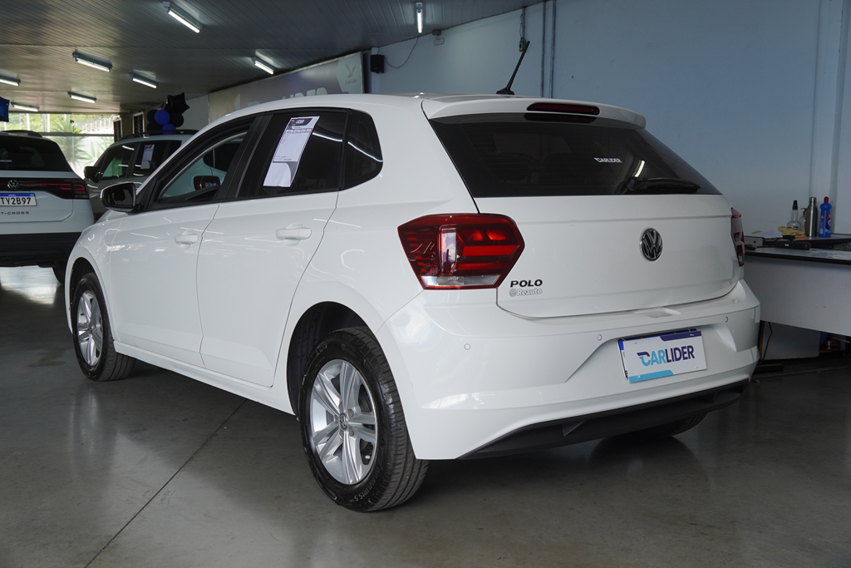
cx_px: 426
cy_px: 284
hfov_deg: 49.5
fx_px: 922
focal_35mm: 39
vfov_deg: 34.2
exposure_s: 1/160
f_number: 4
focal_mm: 26
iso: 160
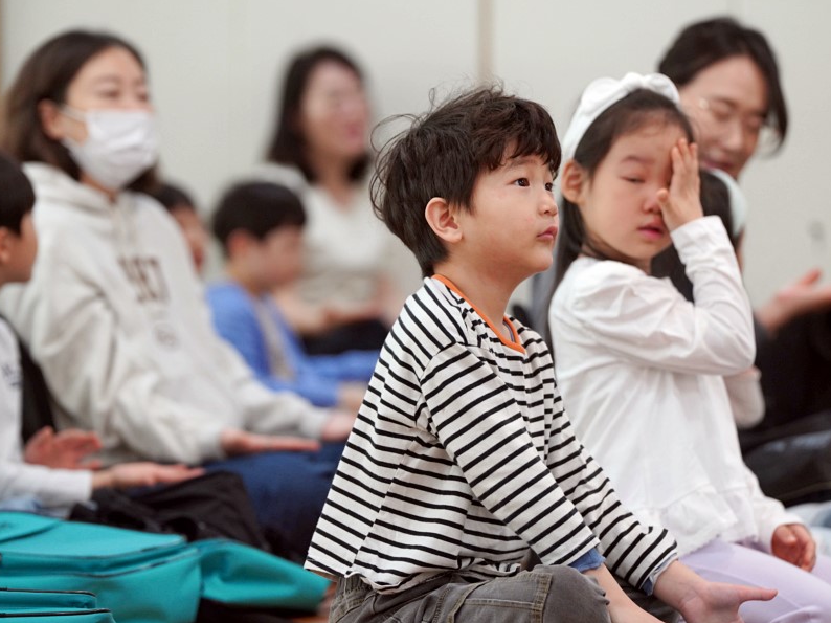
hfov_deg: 9.1
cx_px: 412
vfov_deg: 6.8
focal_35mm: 218
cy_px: 310
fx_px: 5232
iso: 2000
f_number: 4
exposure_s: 1/250
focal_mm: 200
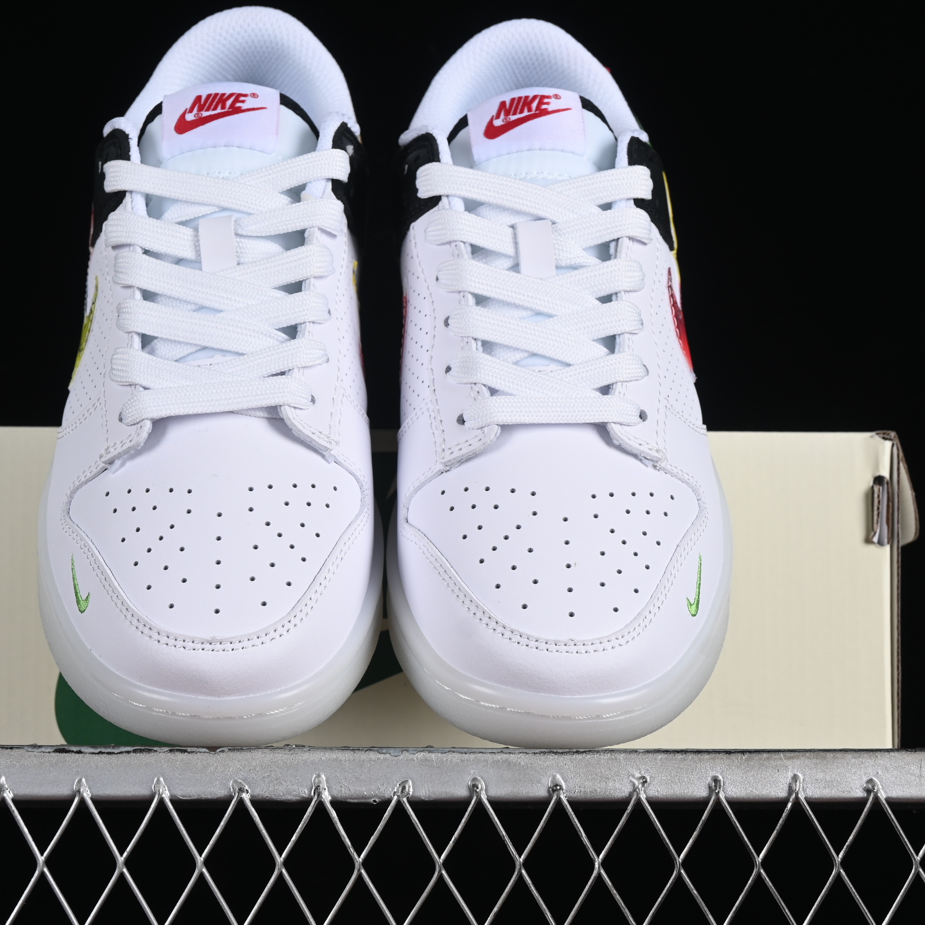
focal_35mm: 96
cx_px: 370
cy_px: 464
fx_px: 2902
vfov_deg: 18.1
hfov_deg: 18.1
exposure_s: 1/80
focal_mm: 50
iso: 160
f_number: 8
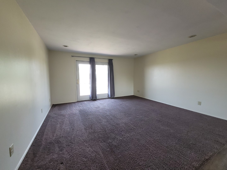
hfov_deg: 106.2
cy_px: 85
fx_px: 85
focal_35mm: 13
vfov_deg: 89.9
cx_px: 114
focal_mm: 2.2
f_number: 2.2
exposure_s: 1/60
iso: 125
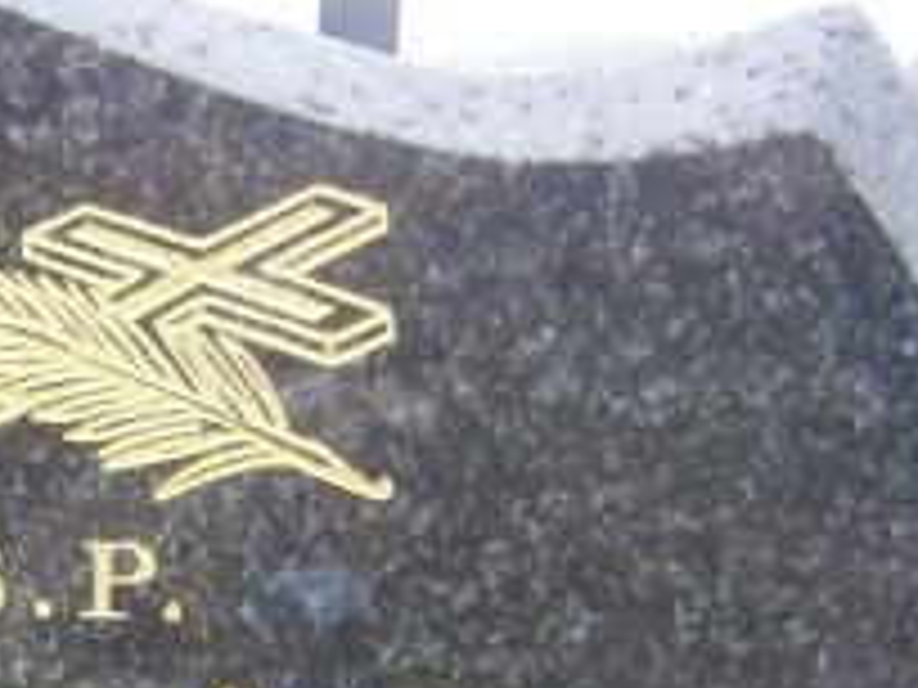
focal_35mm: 102
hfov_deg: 17.3
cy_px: 985
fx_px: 2705
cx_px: -477
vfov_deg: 13.8
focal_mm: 4.7
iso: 80
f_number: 2.8
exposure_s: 1/40
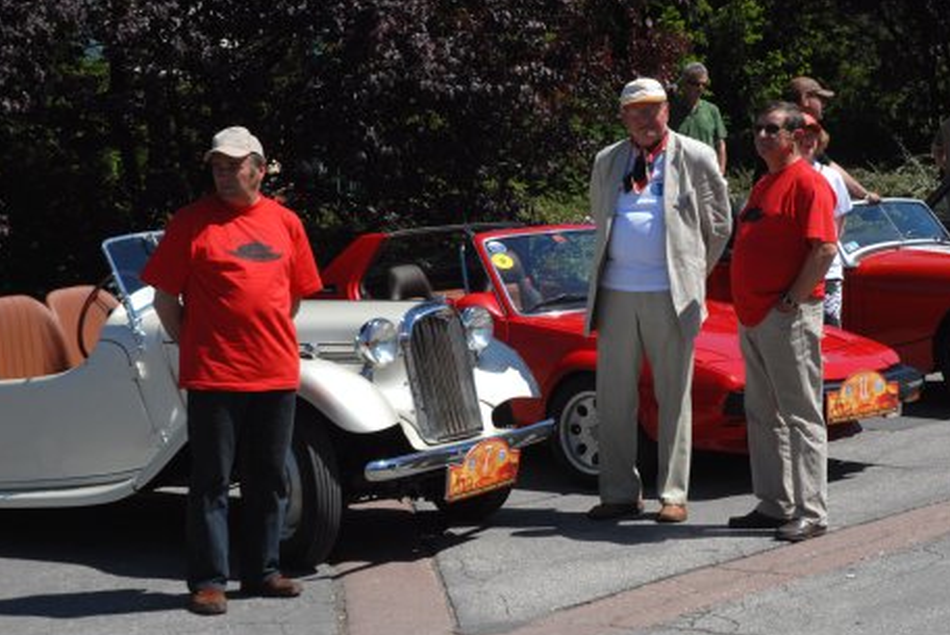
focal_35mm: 91
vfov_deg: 15.1
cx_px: 500
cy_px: 324
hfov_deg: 22.5
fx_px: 2392
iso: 200
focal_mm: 55
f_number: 9
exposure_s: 1/320
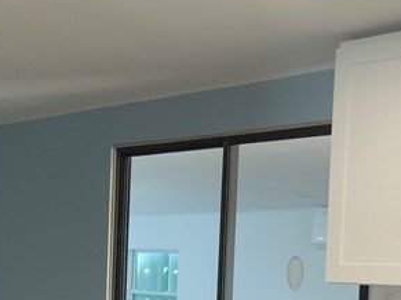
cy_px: 311
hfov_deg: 18.8
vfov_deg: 14.2
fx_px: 1181
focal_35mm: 102
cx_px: 3
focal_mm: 3
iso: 125
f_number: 1.8
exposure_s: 1/60
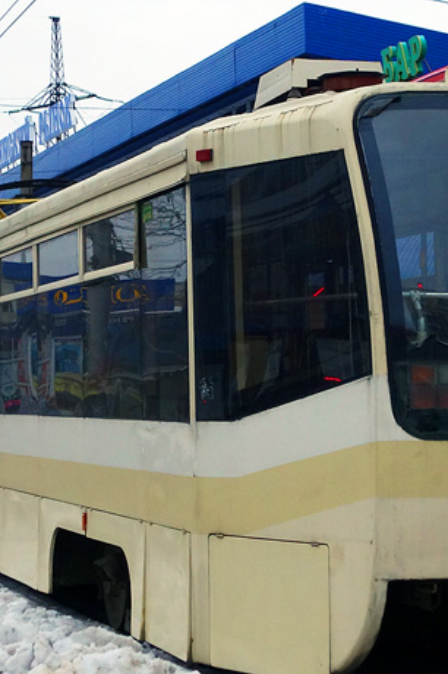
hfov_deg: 14.5
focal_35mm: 94
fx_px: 1757
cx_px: 324
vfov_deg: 21.6
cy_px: 205
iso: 320
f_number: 2.8
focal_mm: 13.42
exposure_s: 1/500
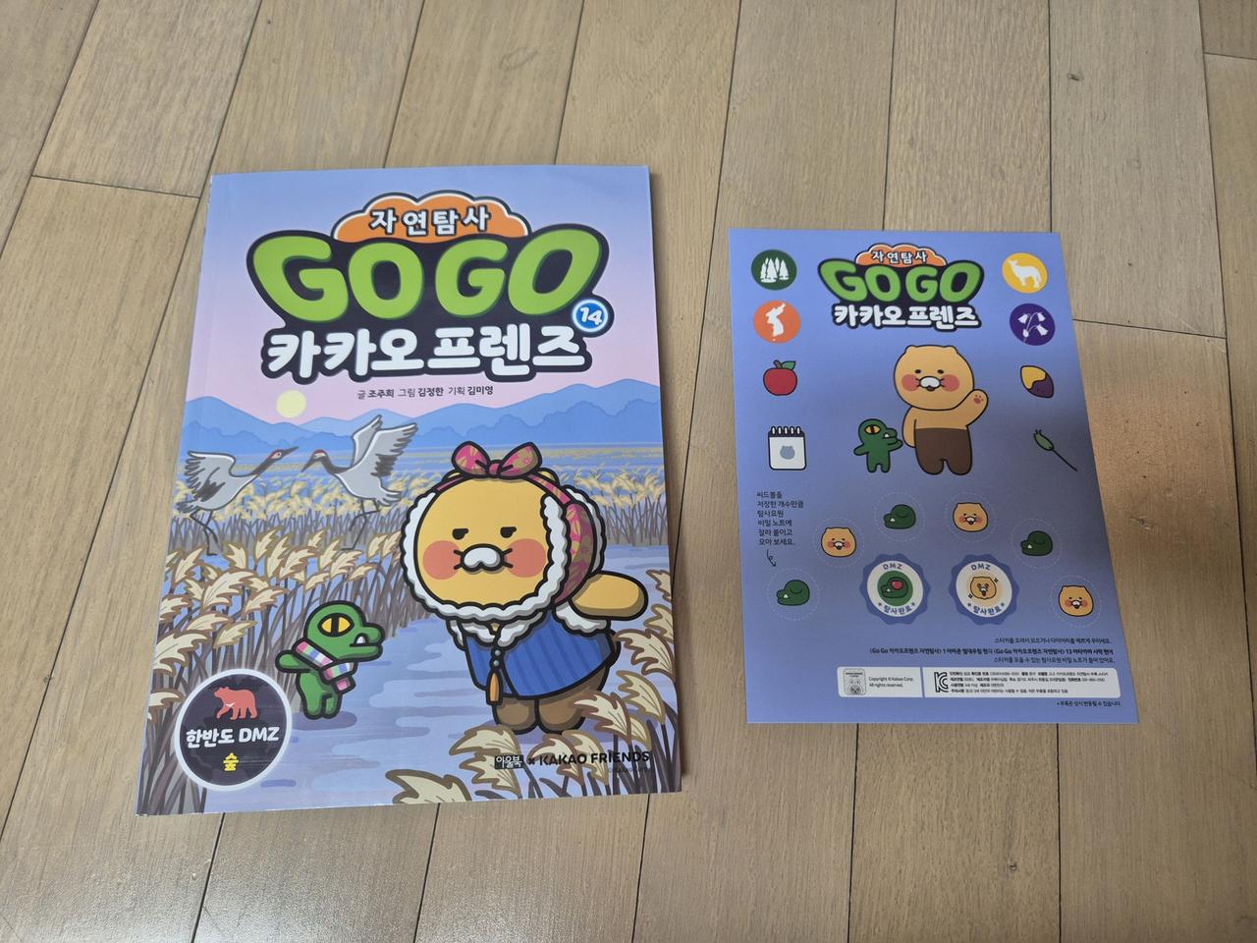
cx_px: 628
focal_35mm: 23
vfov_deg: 58.9
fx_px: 835
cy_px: 472
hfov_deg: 73.9
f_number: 1.8
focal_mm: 5.4
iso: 320
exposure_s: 1/120
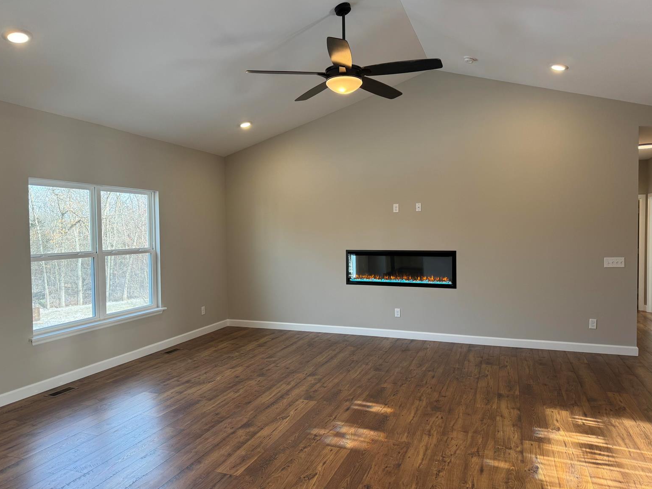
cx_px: 329
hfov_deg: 69.4
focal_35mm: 25
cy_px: 246
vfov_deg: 54.9
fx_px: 471
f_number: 1.78
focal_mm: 6.86
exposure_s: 1/135
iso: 100
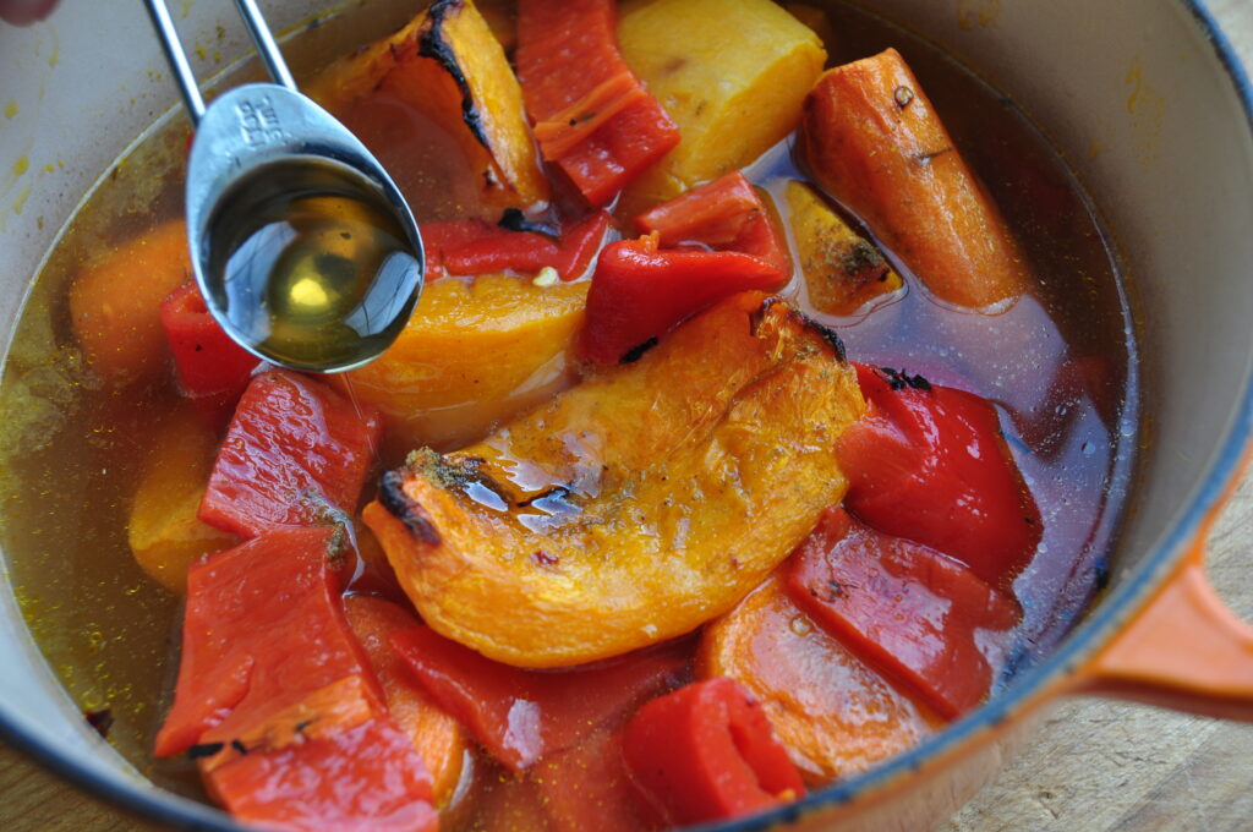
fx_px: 1356
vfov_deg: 34.1
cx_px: 626
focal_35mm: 39
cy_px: 416
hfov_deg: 49.6
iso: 200
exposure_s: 1/20
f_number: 6.3
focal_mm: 26
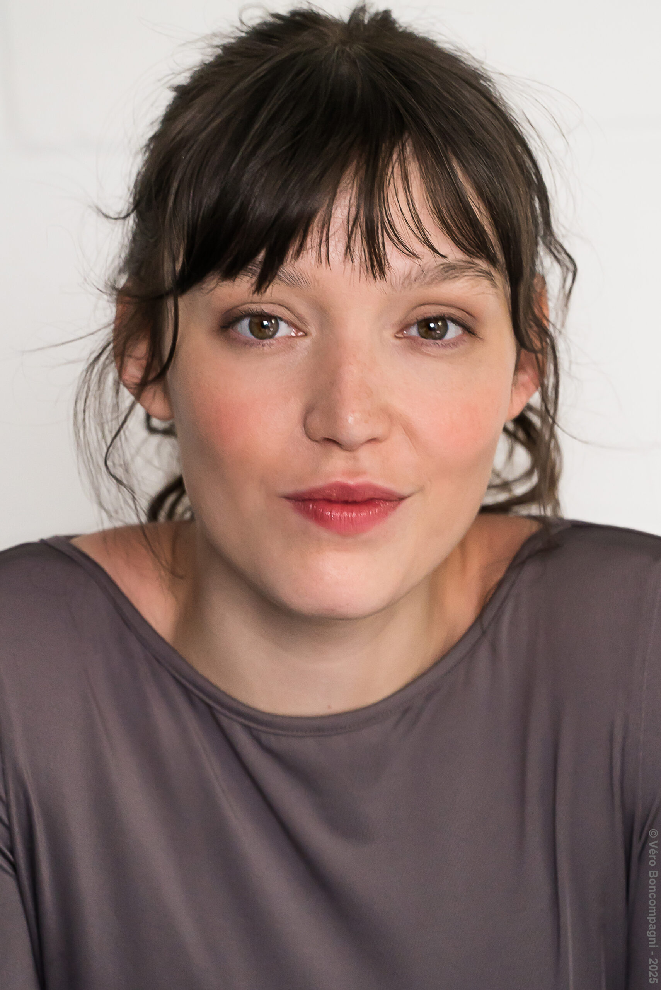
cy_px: 495
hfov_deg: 6.9
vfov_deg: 10.3
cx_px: 330
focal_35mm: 200
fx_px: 5500
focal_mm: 200
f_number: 6.3
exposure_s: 1/160
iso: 3200
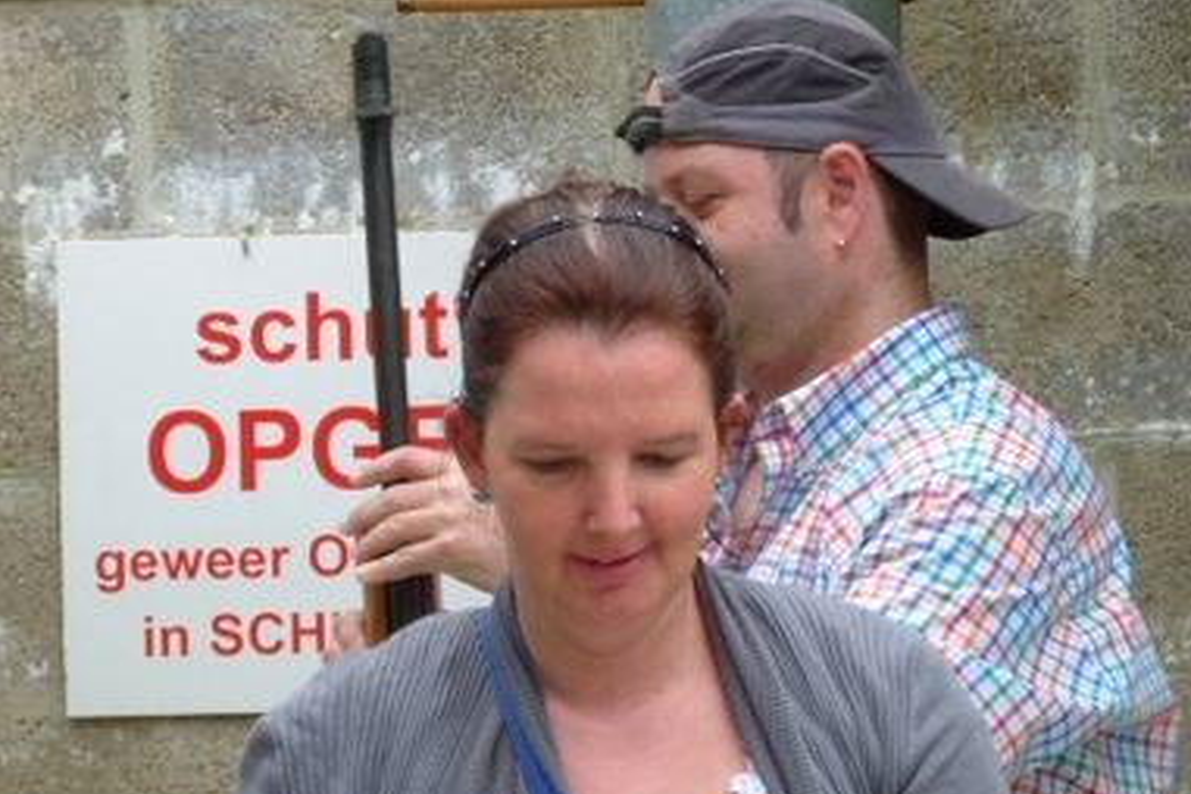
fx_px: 10189
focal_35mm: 308
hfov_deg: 6.7
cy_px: 194
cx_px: 781
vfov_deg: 4.5
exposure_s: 1/320
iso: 160
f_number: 4
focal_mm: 33.8
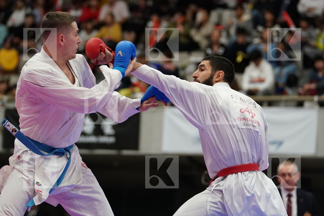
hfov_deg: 10.1
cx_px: 162
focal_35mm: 204
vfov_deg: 6.7
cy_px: 108
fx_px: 1836
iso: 4000
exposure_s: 1/1000
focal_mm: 136
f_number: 2.8
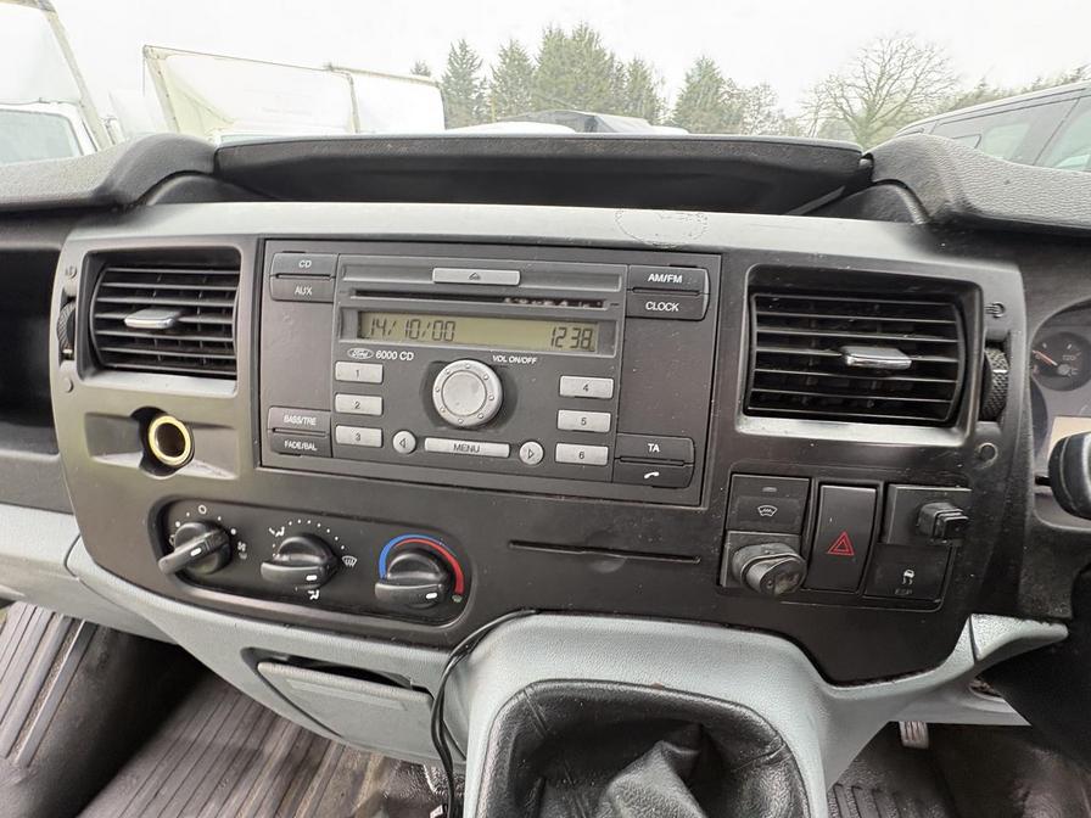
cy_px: 409
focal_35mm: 14
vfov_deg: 85.7
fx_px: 441
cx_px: 546
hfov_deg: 102.1
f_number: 2.2
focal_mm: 2.22
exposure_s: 1/69
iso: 200
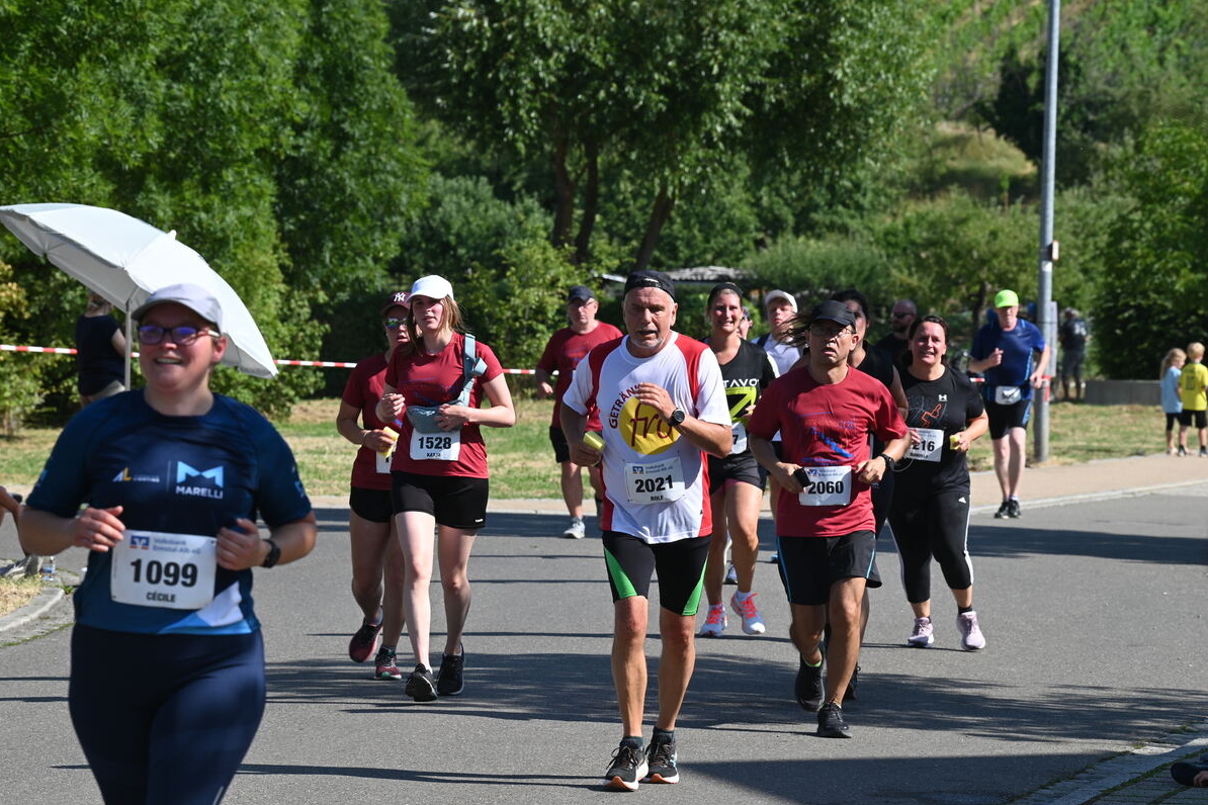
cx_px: 602
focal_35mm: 201
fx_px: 6744
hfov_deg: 10.2
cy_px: 403
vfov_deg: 6.8
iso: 250
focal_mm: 200
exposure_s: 1/250
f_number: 11
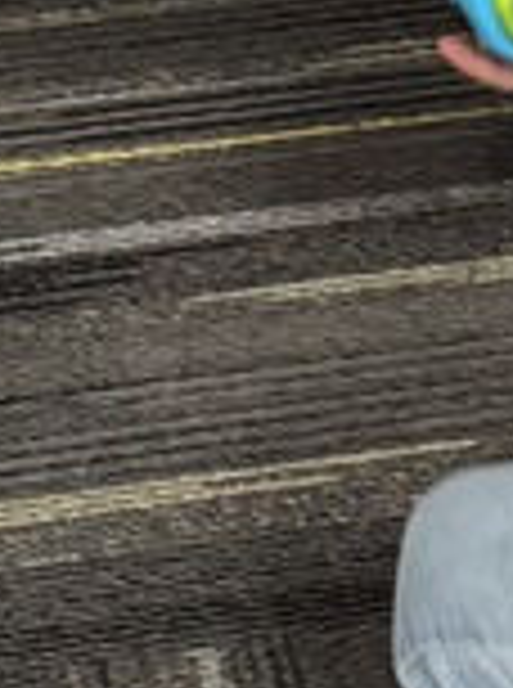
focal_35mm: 161
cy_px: -333
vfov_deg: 11.8
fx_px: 3195
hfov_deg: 9.2
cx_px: 108
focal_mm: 6.76
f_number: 1.78
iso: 250
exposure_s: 1/60
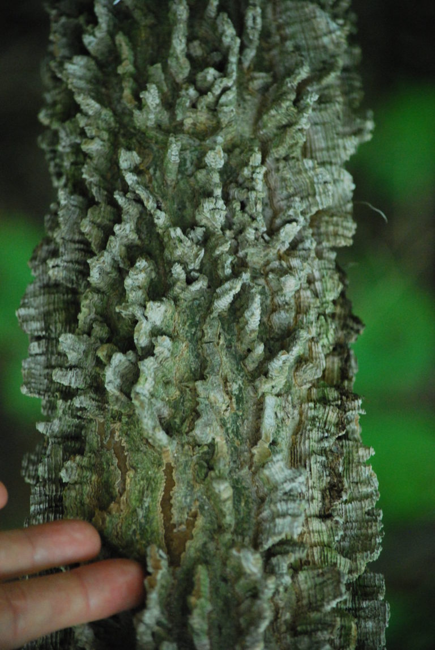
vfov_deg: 10.1
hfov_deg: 6.8
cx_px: 218
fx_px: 3659
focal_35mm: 202
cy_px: 325
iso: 1600
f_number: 5
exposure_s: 1/160
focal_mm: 135
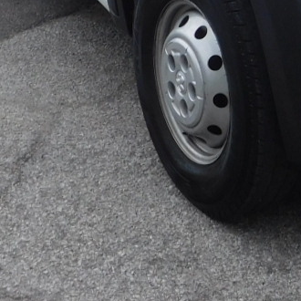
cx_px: 336
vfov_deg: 14.6
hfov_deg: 15.8
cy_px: -213
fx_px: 1053
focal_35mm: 107
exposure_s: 1/1000
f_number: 3.4
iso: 125
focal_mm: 4.5
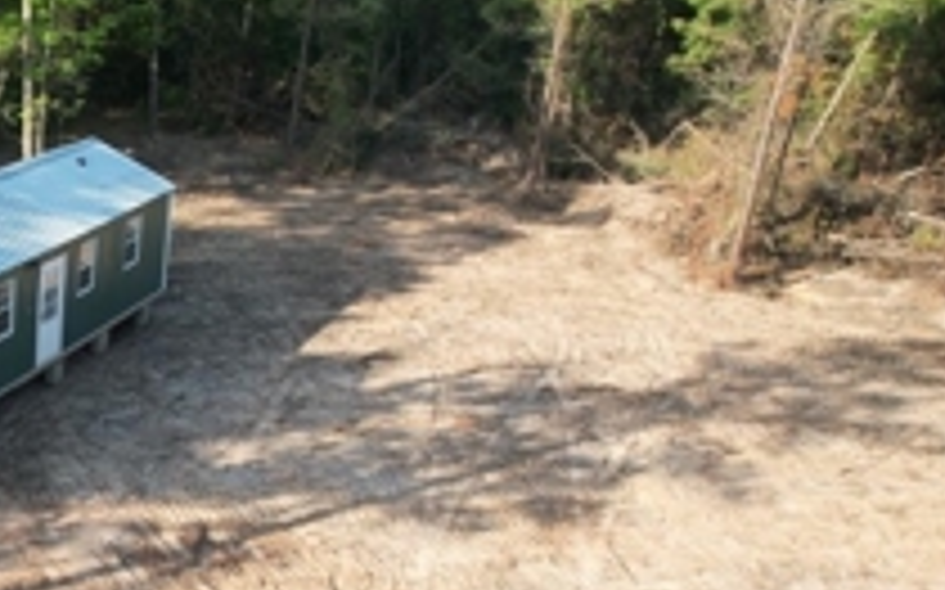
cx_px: -63
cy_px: 455
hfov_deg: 36.3
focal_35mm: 48
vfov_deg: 26.4
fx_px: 1236
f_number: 2.8
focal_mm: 8.38
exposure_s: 1/640
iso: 100
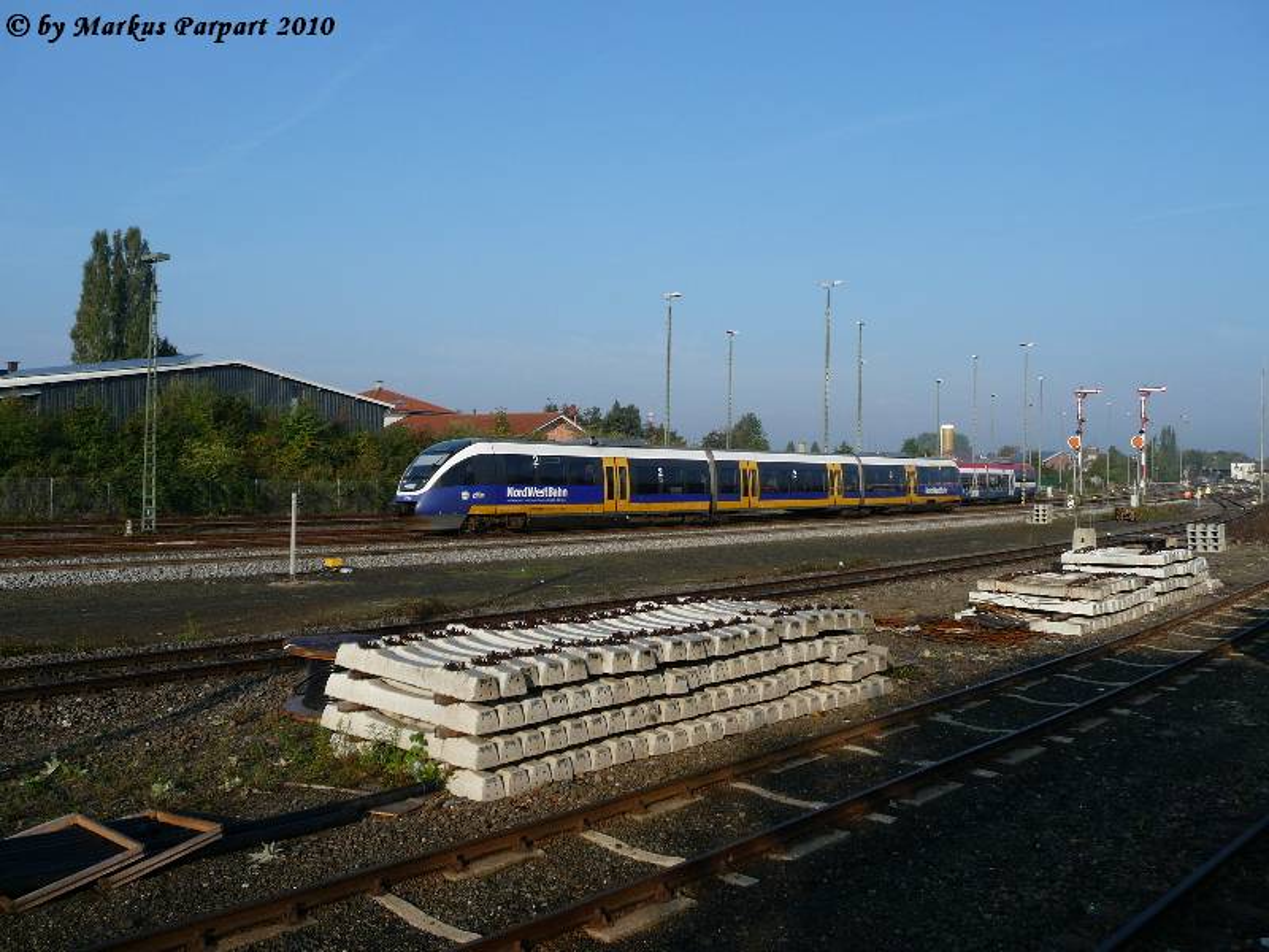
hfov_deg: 60.0
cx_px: 634
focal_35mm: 30
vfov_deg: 46.8
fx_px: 1100
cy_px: 476
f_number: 3.4
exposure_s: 1/1000
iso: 100
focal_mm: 5
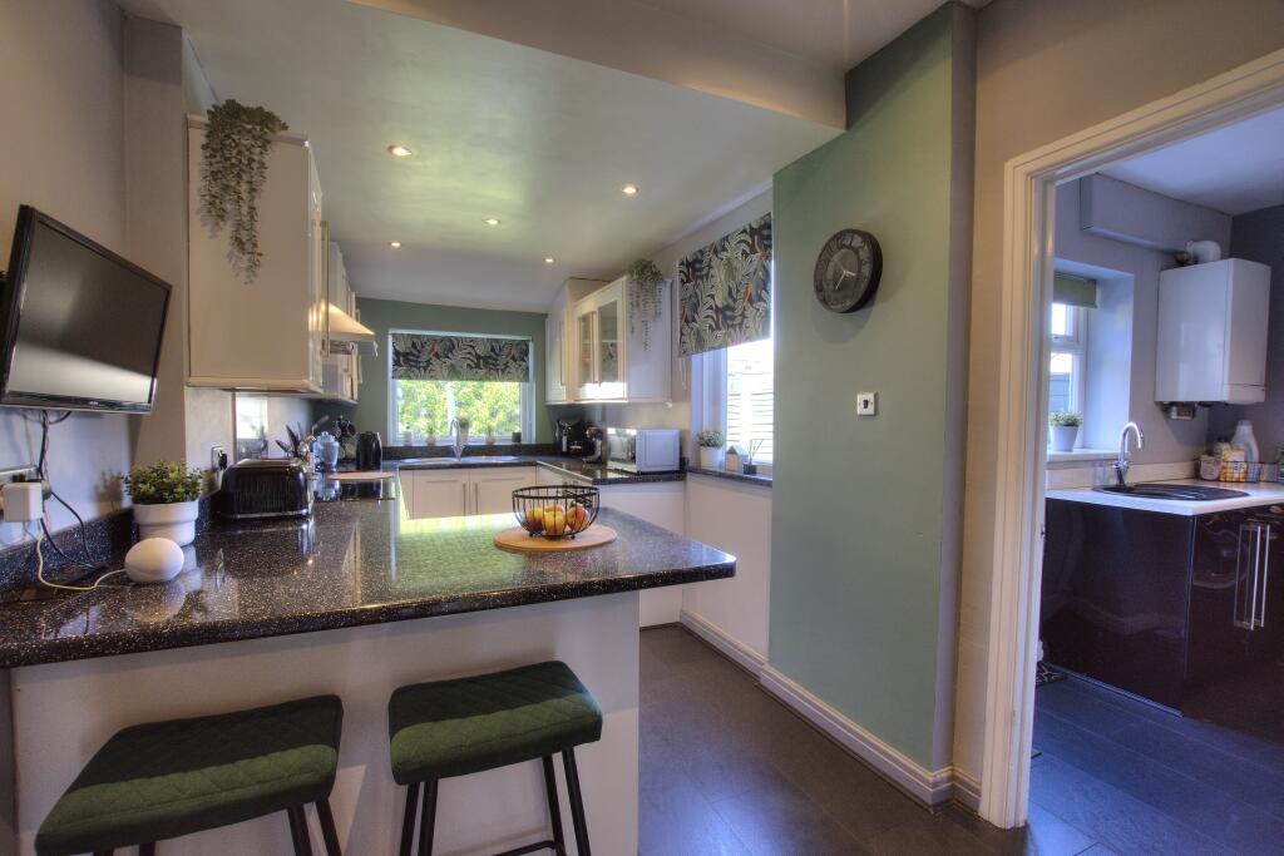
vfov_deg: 77.3
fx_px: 535
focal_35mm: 15
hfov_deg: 100.4
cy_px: 428
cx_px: 642
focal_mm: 10
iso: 400
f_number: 8
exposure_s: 1/15
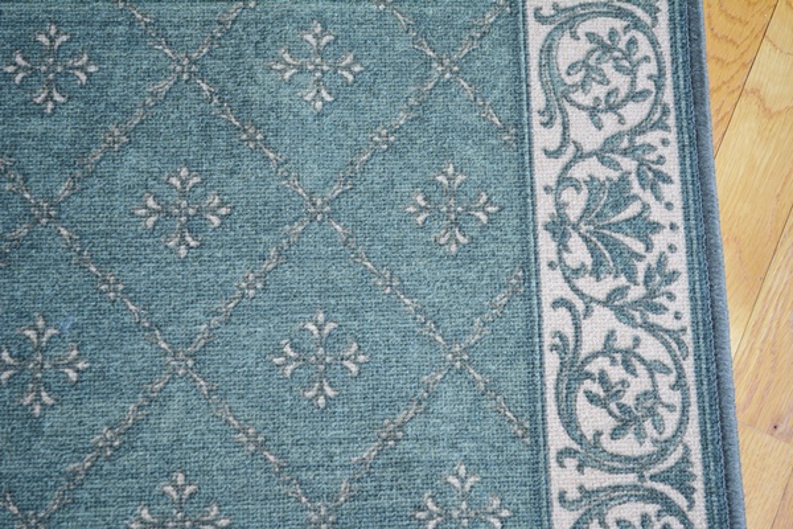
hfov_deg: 33.4
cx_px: 396
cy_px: 264
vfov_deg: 22.6
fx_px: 1322
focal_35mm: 60
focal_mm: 40
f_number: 5.3
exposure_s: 1/60
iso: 500
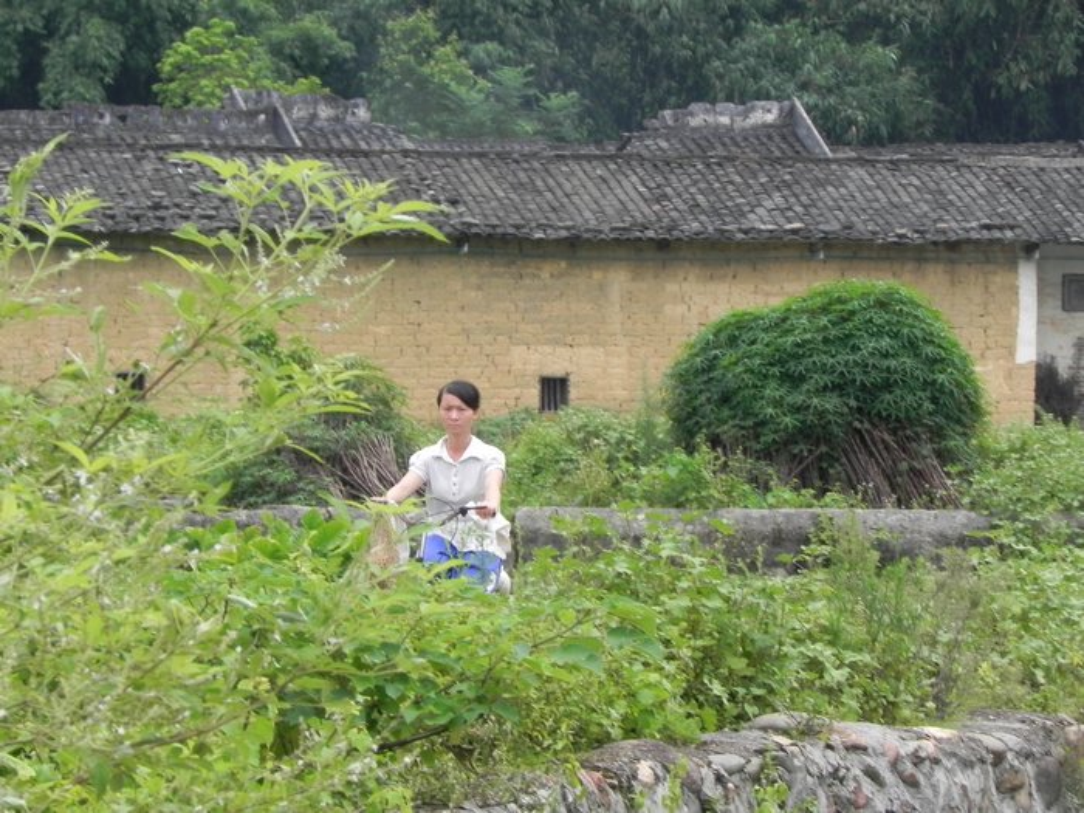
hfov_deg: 8.0
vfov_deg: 6.0
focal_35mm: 247
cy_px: 406
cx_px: 542
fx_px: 7735
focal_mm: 44
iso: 160
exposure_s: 1/146
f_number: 8
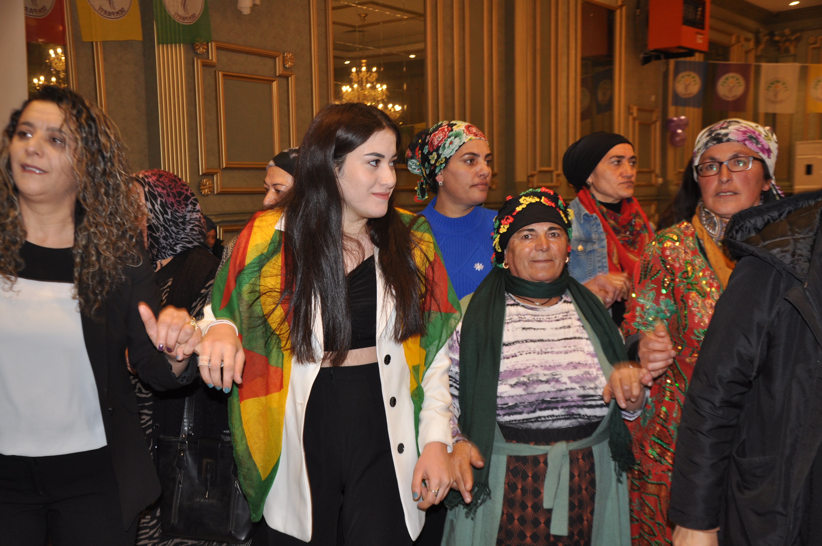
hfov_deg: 49.6
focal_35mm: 39
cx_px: 411
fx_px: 889
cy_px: 273
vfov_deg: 34.1
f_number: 4
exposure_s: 1/60
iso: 400
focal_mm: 26
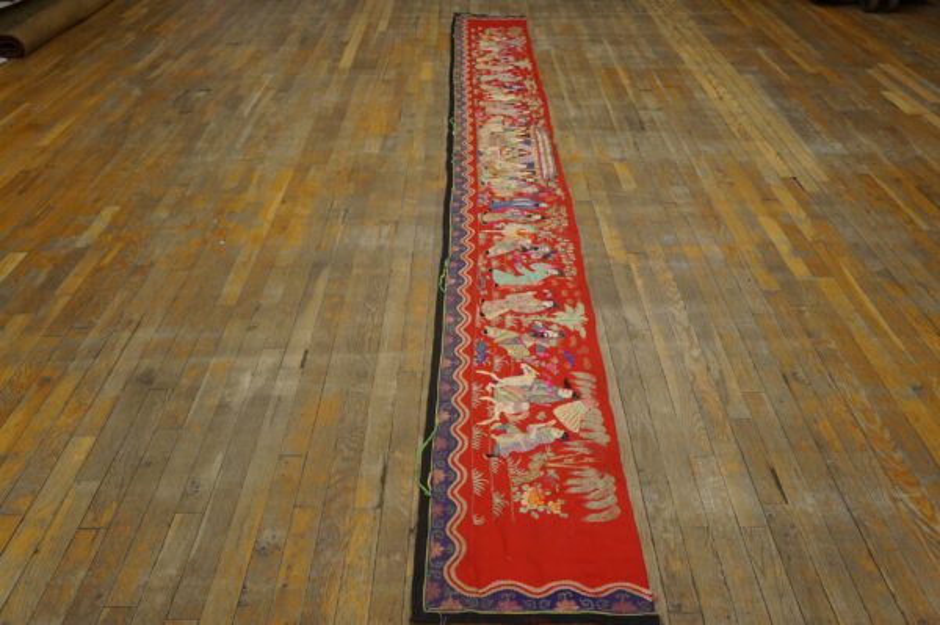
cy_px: 312
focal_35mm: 33
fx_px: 861
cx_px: 470
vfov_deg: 39.9
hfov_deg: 57.3
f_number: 4
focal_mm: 22
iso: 500
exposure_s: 1/60
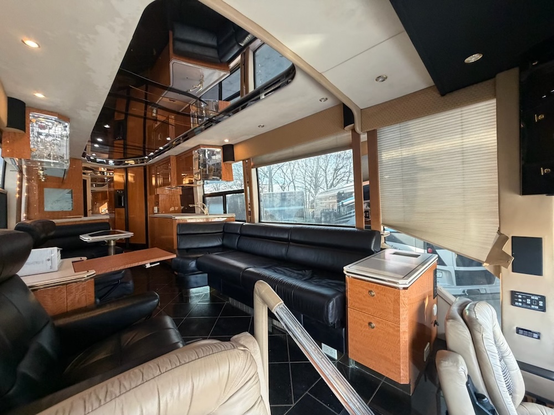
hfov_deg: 102.1
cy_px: 208
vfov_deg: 85.7
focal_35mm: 14
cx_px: 277
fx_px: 224
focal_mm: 2.22
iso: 320
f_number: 2.2
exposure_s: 1/82
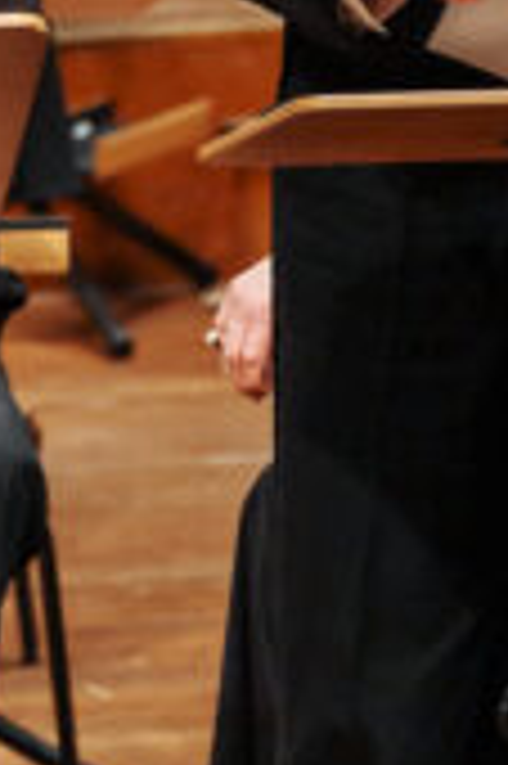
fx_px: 25280
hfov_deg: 1.2
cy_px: -220
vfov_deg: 1.7
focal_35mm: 1192
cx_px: -2
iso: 800
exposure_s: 1/160
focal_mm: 198
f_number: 2.8
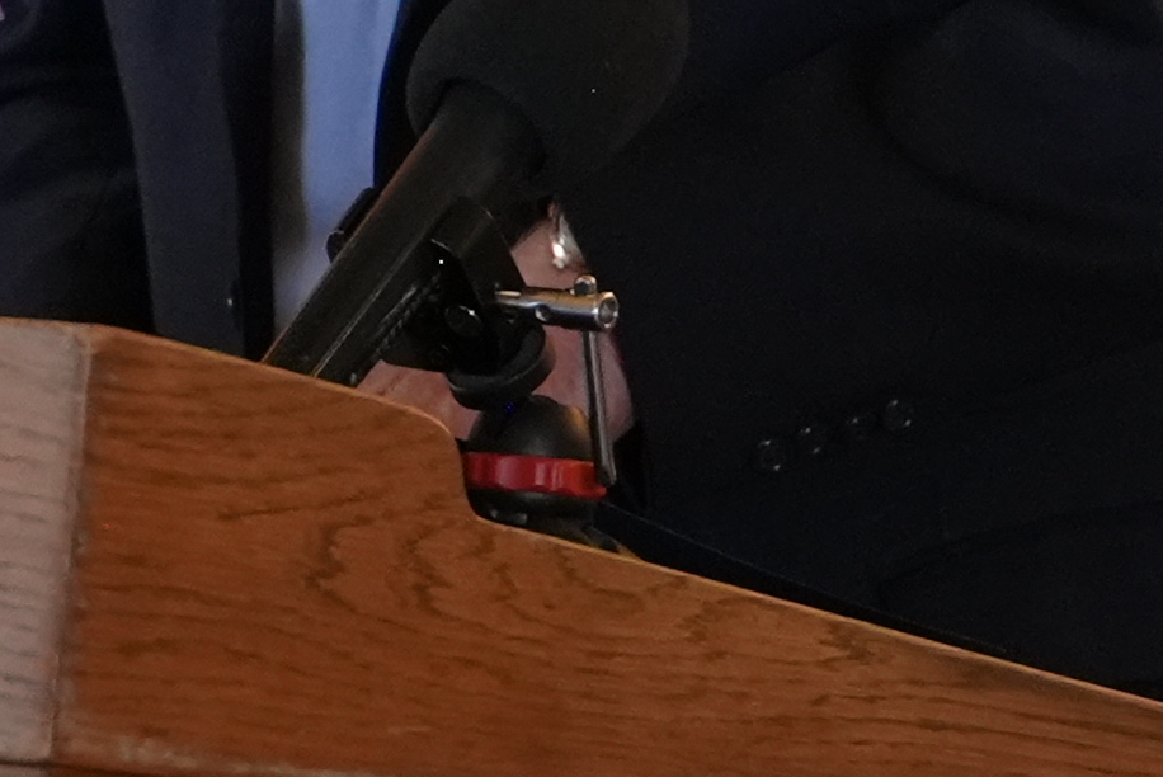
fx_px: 20203
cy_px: -555
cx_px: 1252
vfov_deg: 2.2
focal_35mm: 625
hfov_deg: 3.3
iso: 6400
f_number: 4
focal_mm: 135
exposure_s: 1/160
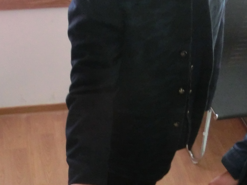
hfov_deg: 35.2
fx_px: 385
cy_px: 198
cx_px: 85
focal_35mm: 54
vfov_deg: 25.3
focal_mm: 4.24
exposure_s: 1/25
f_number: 3
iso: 800
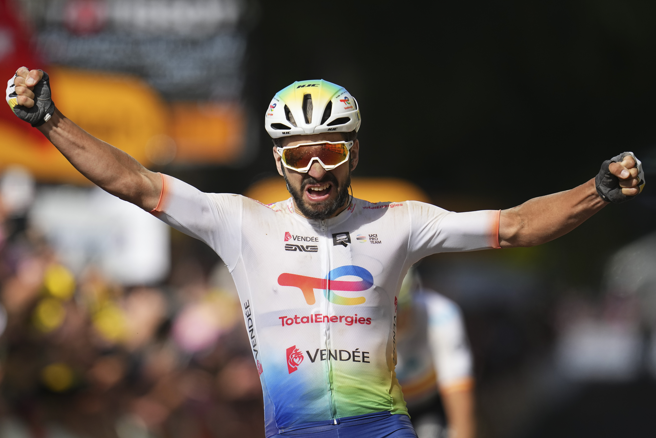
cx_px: 328
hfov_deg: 5.2
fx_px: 7288
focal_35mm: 400
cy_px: 219
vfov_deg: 3.4
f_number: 3.5
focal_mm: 400
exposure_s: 1/8000
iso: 640
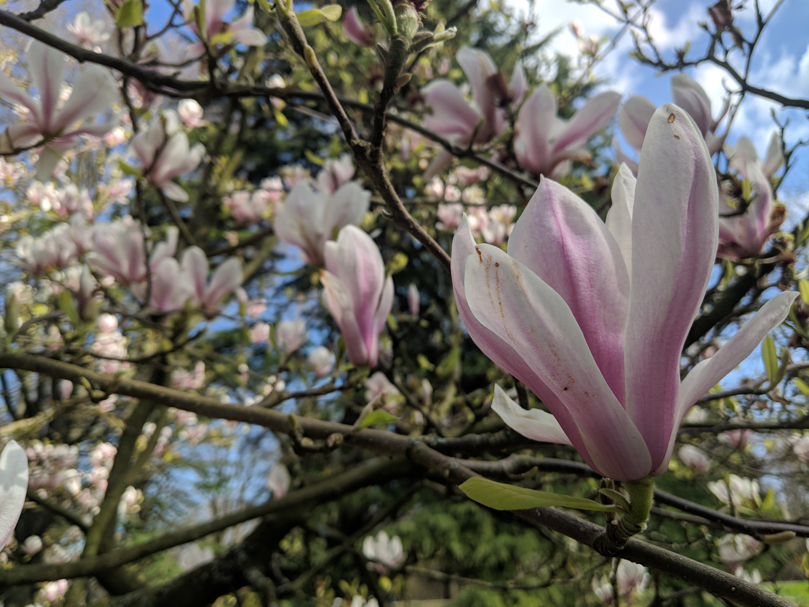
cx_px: 404
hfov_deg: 65.3
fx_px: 631
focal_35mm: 27
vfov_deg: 51.4
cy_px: 304
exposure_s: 1/2342
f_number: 1.8
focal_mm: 4.44
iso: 53
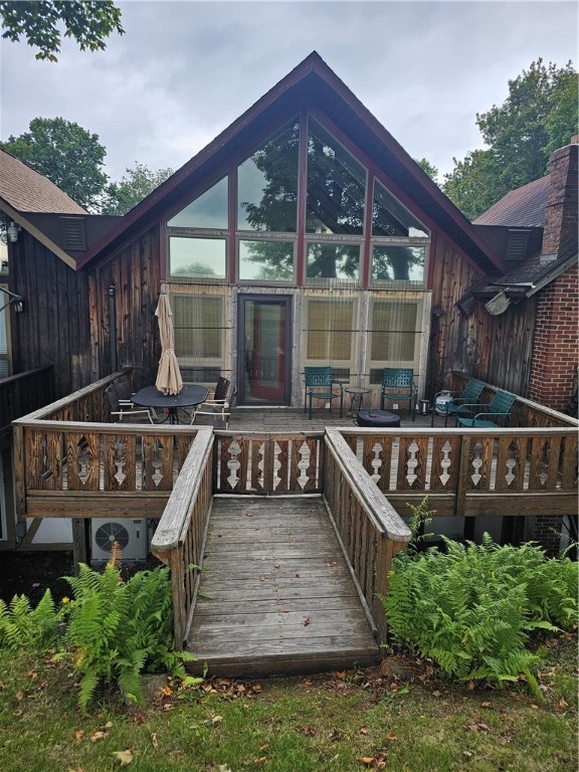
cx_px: 290
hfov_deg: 58.9
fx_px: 513
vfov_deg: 73.9
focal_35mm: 23
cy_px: 386
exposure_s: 1/180
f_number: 1.7
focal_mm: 6.3
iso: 40
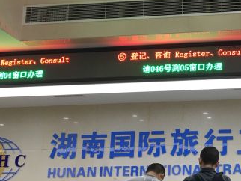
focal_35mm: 63
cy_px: 104
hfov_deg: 28.9
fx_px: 439
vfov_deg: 23.3
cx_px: 237
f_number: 2.2
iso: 32
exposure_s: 1/17
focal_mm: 4.15
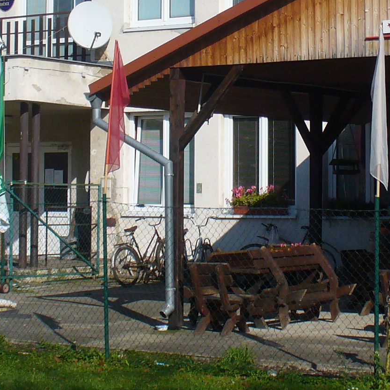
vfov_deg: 15.6
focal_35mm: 110
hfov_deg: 15.8
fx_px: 1402
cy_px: 37
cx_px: 277
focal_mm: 6.1
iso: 80
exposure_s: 1/500
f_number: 5.6
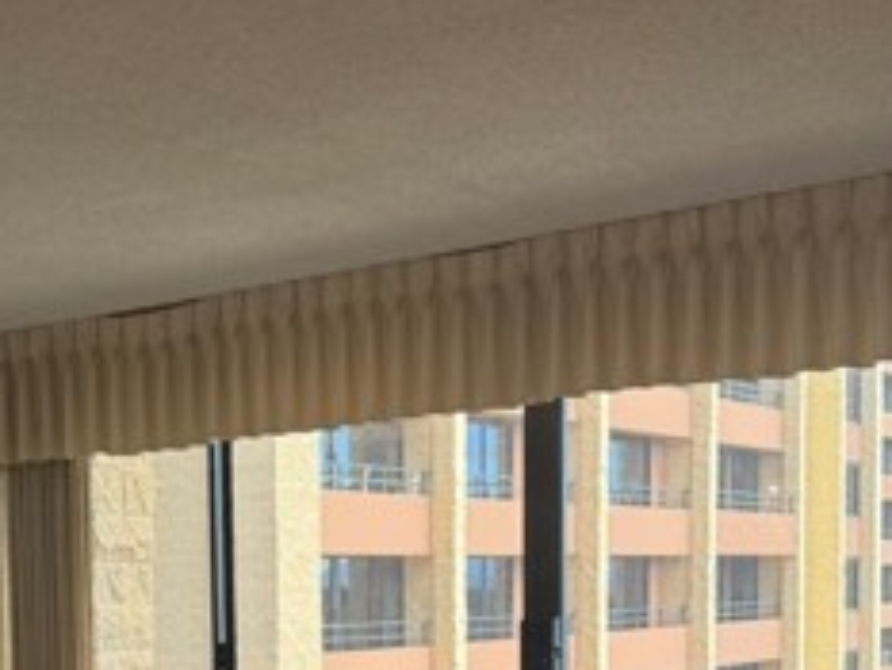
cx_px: 84
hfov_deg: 28.2
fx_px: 1702
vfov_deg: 21.0
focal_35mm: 66
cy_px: 762
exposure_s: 1/120
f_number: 1.78
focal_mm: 6.76
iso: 125
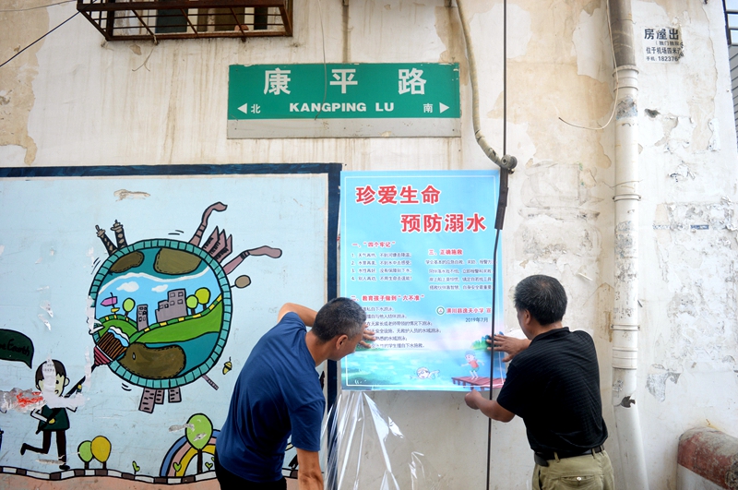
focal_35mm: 51
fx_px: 1044
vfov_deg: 26.4
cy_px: 245
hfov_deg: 38.9
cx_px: 369
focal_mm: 34
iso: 125
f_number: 5.6
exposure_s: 1/125
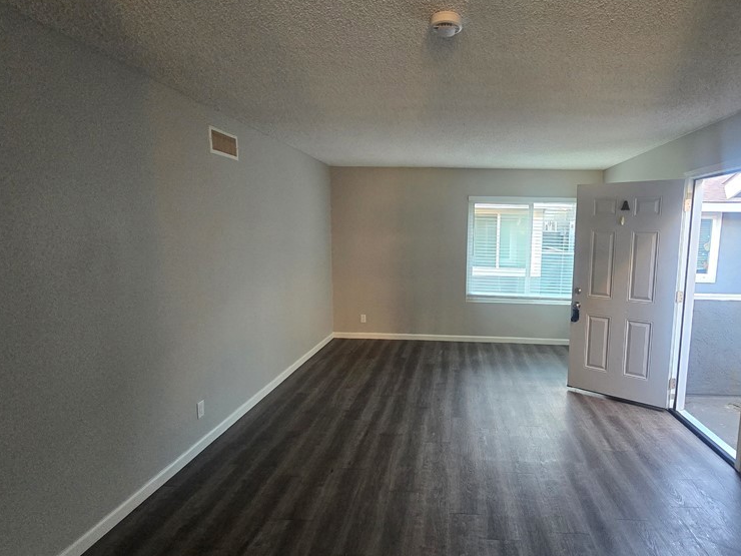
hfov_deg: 86.9
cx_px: 438
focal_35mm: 18
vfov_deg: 71.6
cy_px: 292
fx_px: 385
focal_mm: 2.2
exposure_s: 1/60
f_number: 2.2
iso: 640
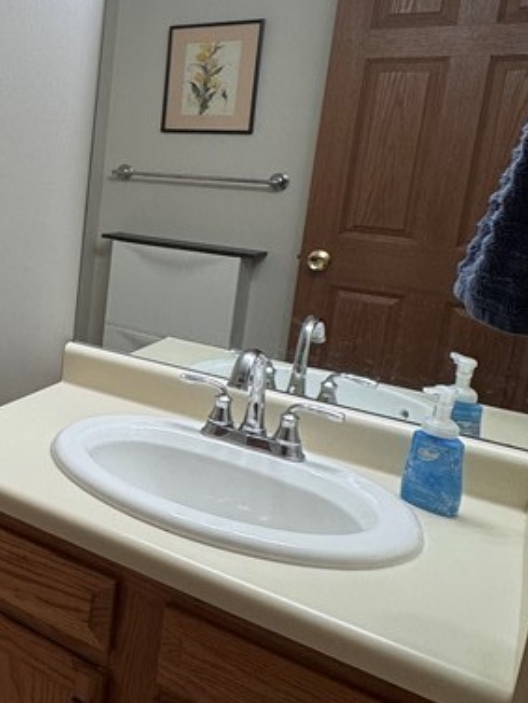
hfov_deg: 29.4
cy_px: 255
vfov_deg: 48.4
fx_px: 772
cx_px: -181
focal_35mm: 38
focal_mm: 2.22
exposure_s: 1/120
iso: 100
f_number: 2.2
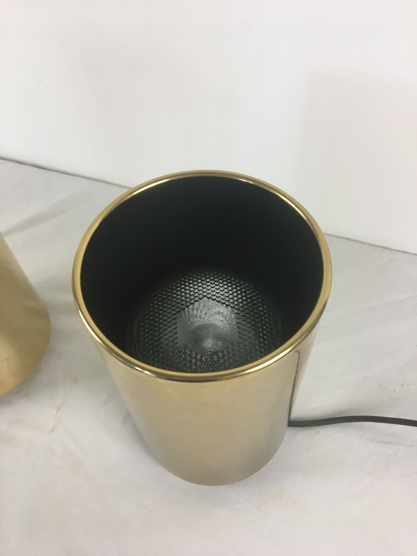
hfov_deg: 48.2
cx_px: 208
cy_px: 278
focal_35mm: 29
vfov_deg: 61.7
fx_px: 466
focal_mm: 4.15
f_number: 2.2
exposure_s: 1/33
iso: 32
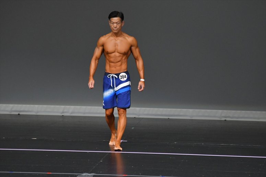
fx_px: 2548
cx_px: 133
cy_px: 88
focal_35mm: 345
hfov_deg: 6.0
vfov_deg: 4.0
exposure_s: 1/400
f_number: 5.6
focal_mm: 230
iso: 4000
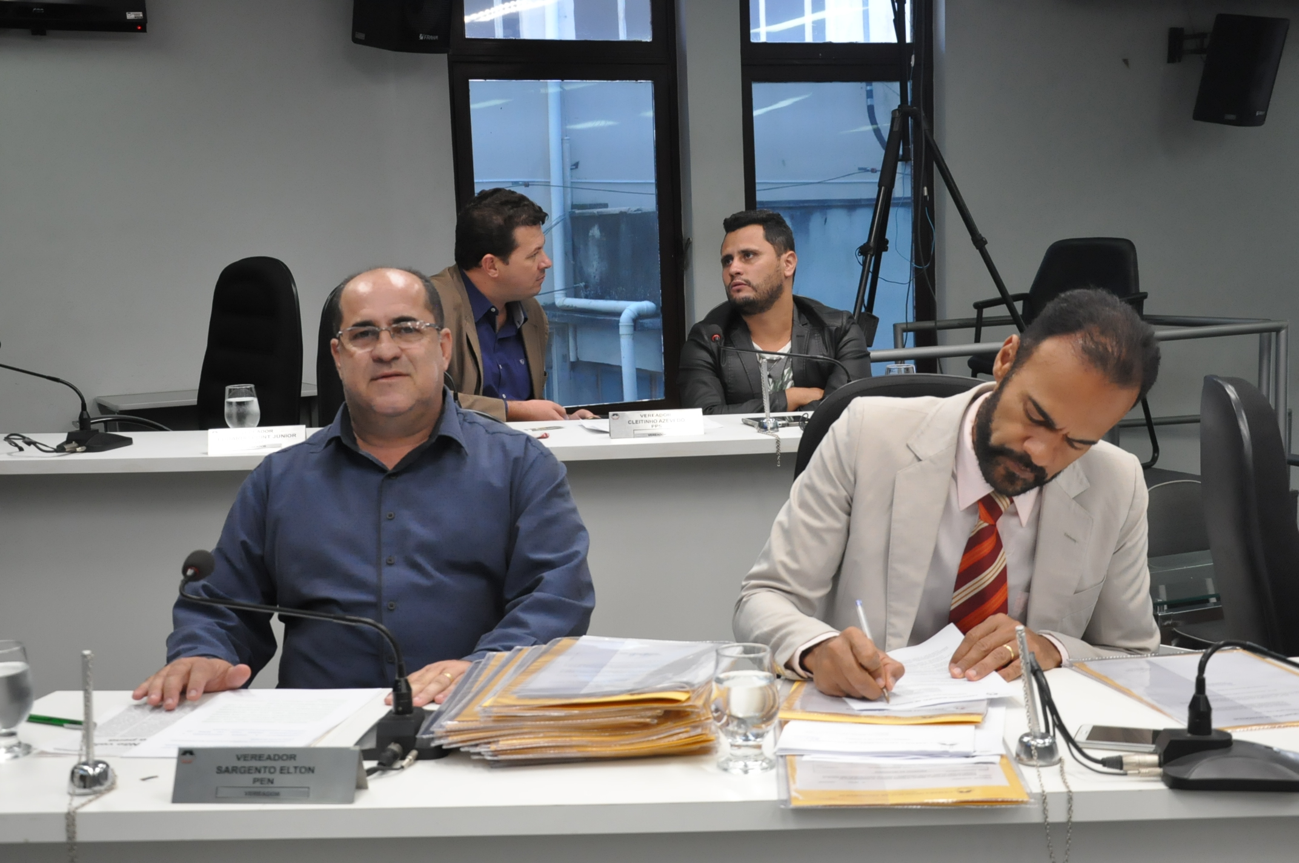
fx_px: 1730
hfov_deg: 41.2
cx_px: 650
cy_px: 432
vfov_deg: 28.0
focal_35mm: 48
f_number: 5.6
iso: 2000
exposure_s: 1/125
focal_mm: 32
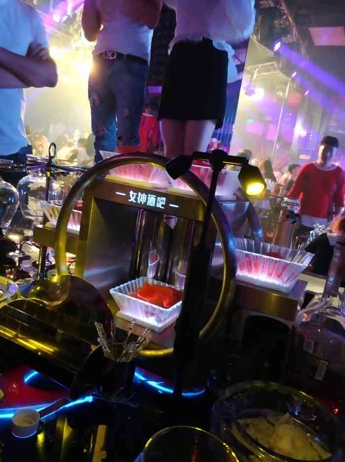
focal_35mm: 27
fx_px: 359
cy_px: 231
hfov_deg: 51.3
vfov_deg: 65.4
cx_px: 172
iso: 1000
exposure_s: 1/12
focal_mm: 3.82
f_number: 1.8
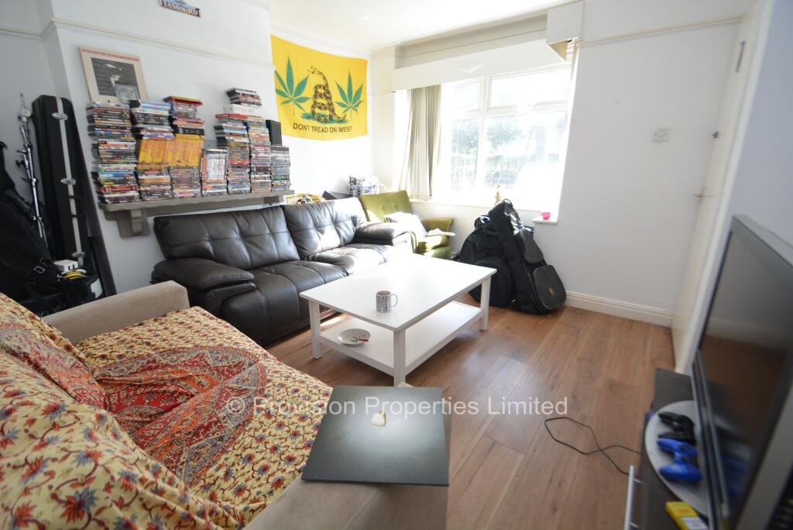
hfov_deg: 100.4
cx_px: 396
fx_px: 331
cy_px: 265
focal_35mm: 15
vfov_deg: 77.4
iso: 400
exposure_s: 1/90
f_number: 4.8
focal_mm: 10
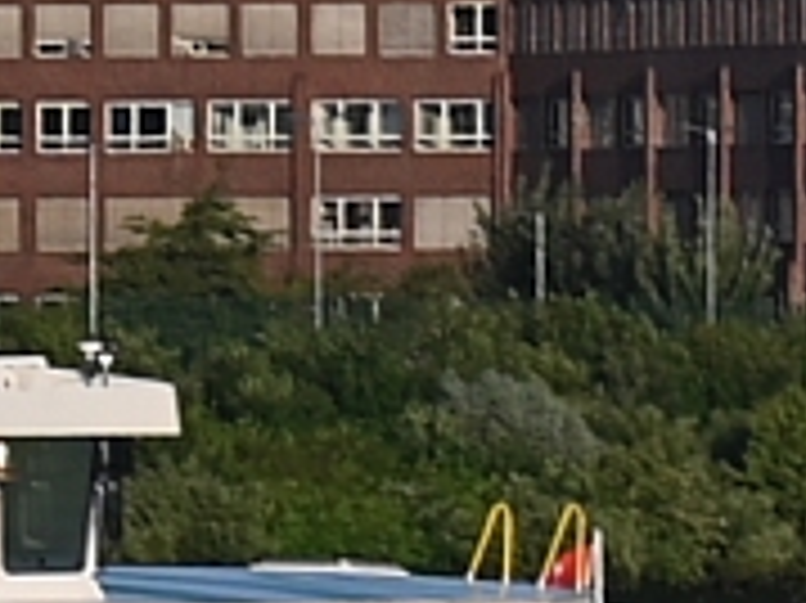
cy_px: 151
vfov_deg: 2.2
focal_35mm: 661
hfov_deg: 3.0
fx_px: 15380
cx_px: -743
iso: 100
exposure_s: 1/640
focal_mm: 120
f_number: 5.6
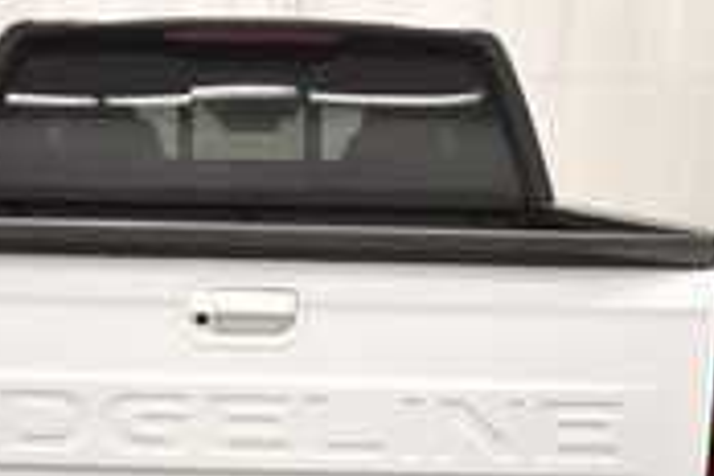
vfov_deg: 21.3
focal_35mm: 62
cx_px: 263
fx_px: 1230
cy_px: 445
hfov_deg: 32.2
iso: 720
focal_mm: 18
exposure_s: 1/250
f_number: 5.3
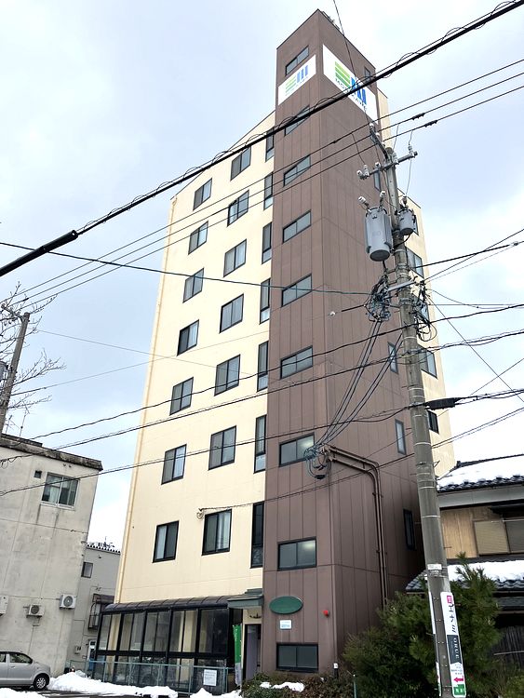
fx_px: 565
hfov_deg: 49.8
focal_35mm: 28
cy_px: 349
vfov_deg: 63.4
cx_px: 262
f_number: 1.8
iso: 32
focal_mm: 3.99
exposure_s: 1/578
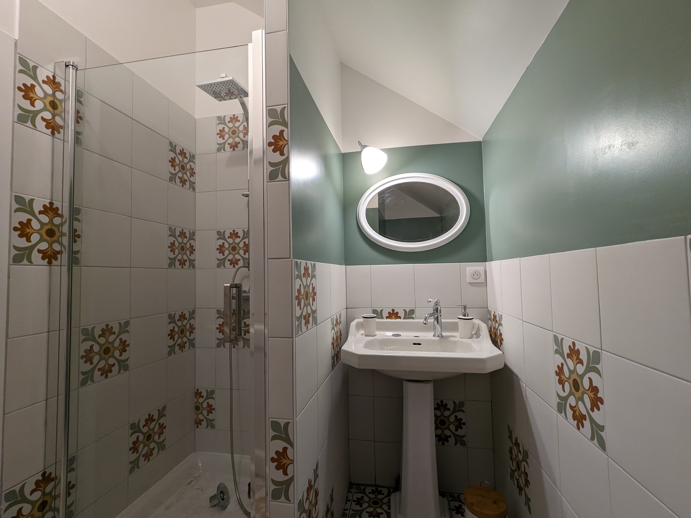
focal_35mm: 16
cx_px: 346
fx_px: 319
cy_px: 259
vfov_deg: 78.1
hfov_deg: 94.5
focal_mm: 2.35
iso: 111
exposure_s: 1/50
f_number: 2.2
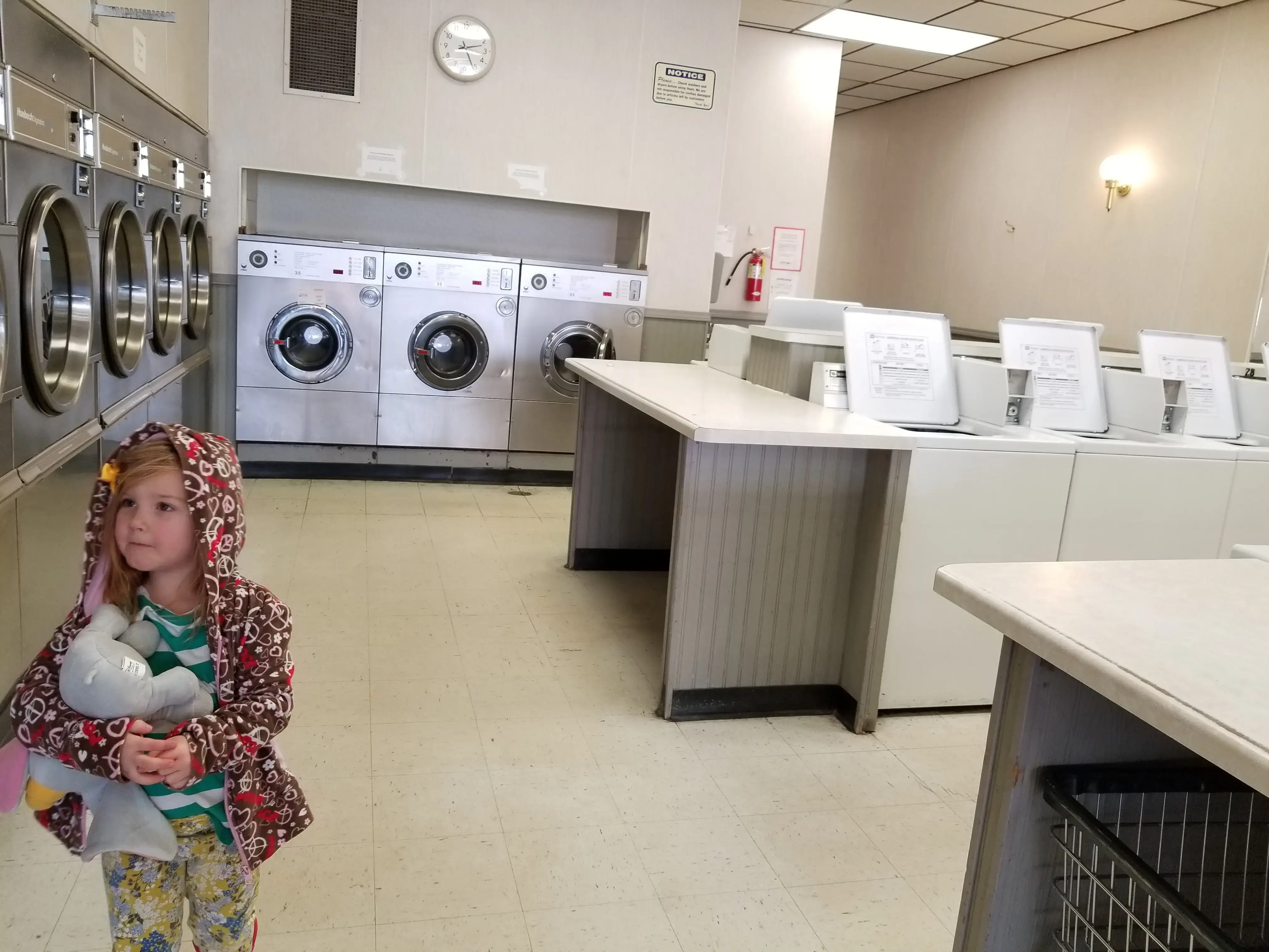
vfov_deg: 53.1
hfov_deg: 67.3
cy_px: 476
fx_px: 953
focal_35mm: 26
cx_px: 634
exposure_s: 1/60
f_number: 1.7
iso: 125
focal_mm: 4.25
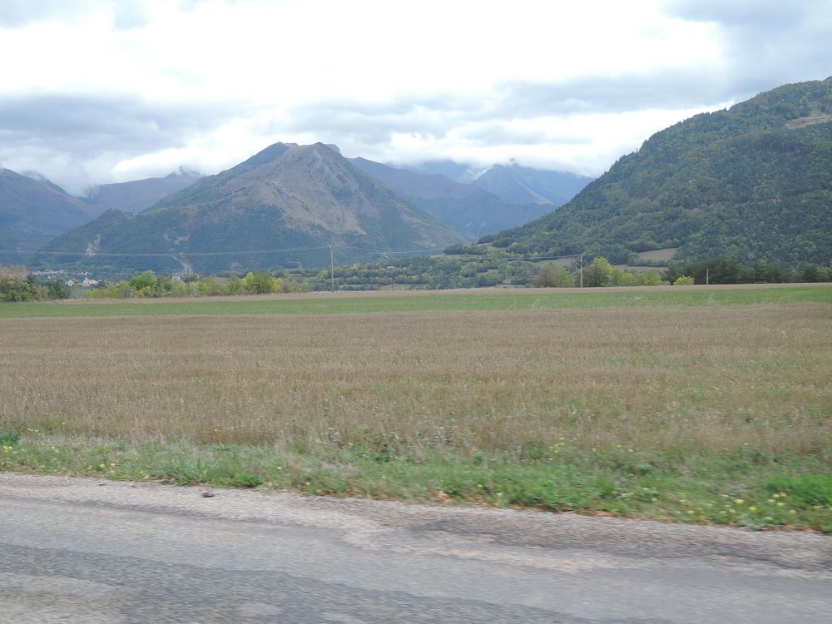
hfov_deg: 52.6
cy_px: 312
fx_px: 841
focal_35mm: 35
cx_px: 416
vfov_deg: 40.7
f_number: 3.5
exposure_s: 1/100
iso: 80
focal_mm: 7.5
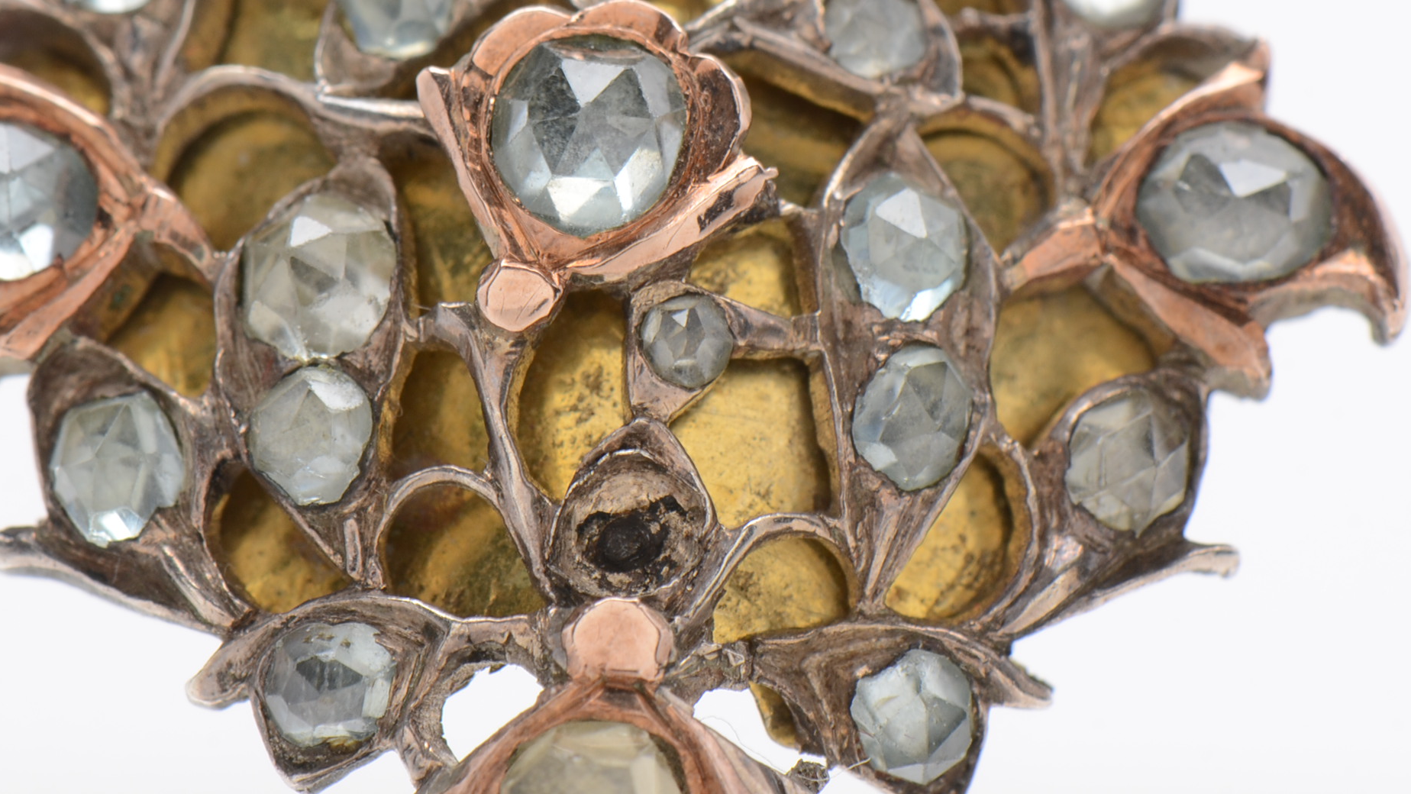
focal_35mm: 178
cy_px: 220
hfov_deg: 12.1
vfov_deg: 6.8
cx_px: 826
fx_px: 6649
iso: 200
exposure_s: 1/125
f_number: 14
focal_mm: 85
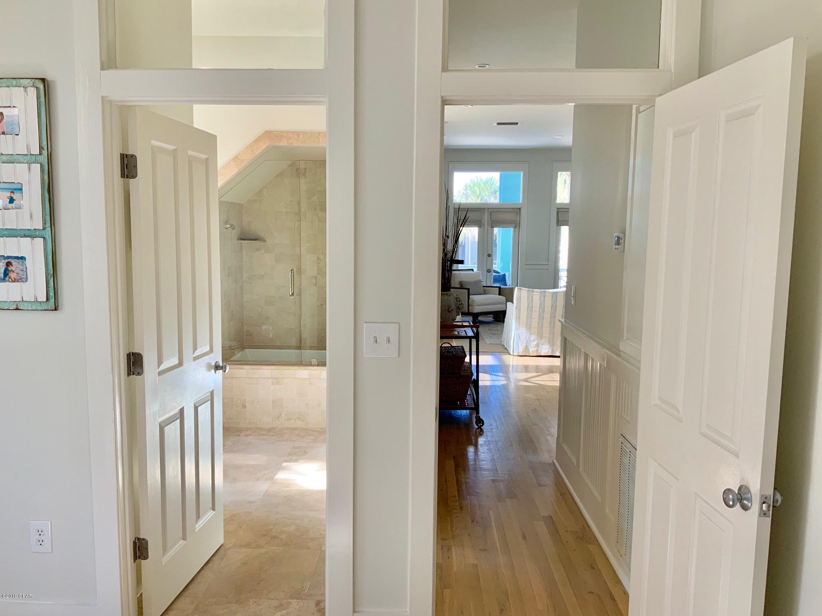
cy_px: 308
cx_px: 411
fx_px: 689
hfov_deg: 61.7
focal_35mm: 29
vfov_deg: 48.2
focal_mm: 3
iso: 64
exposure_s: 1/120
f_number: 1.8
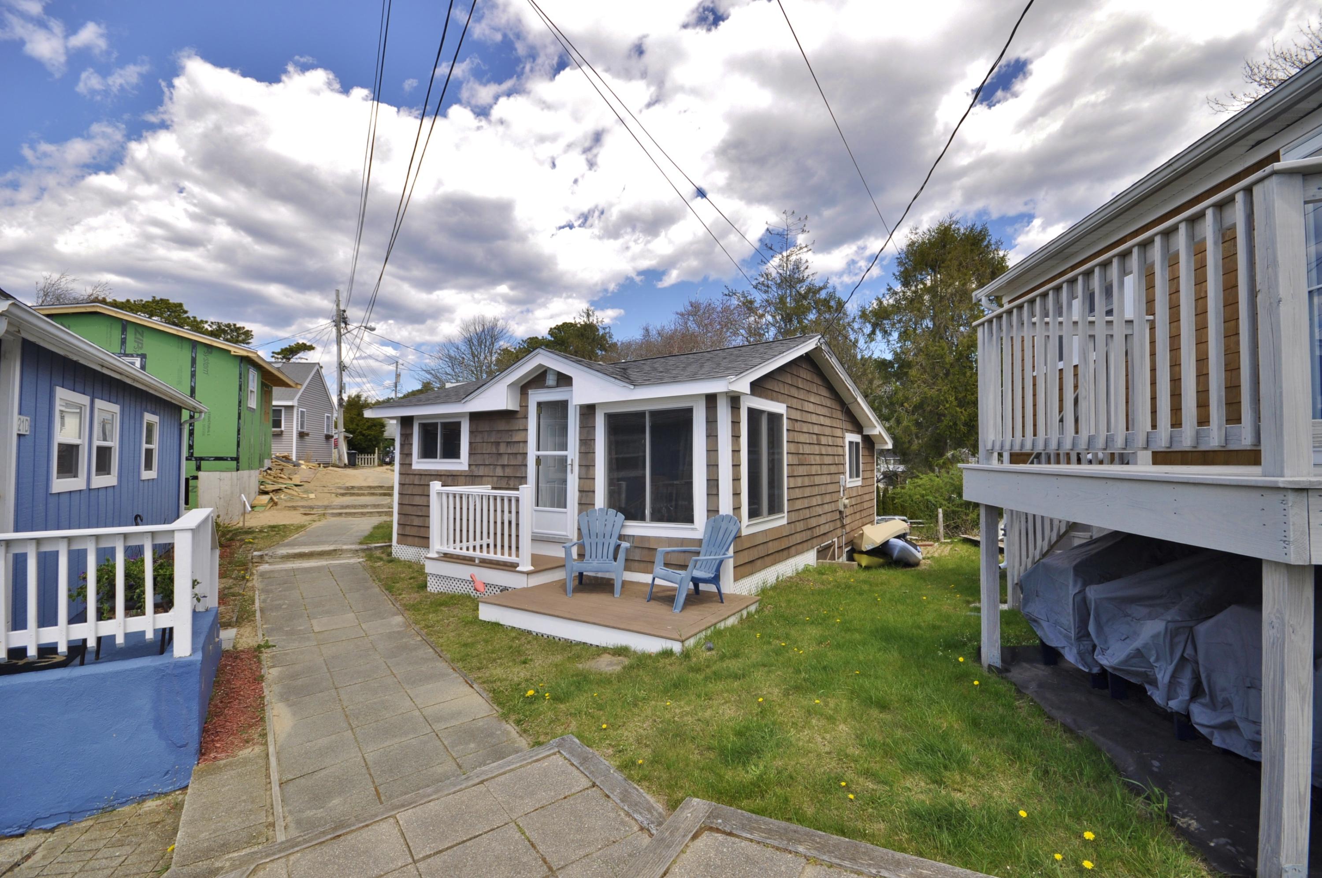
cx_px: 661
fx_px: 550
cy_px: 439
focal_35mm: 15
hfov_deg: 100.5
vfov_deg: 77.2
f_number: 9
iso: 200
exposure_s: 1/200
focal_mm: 10
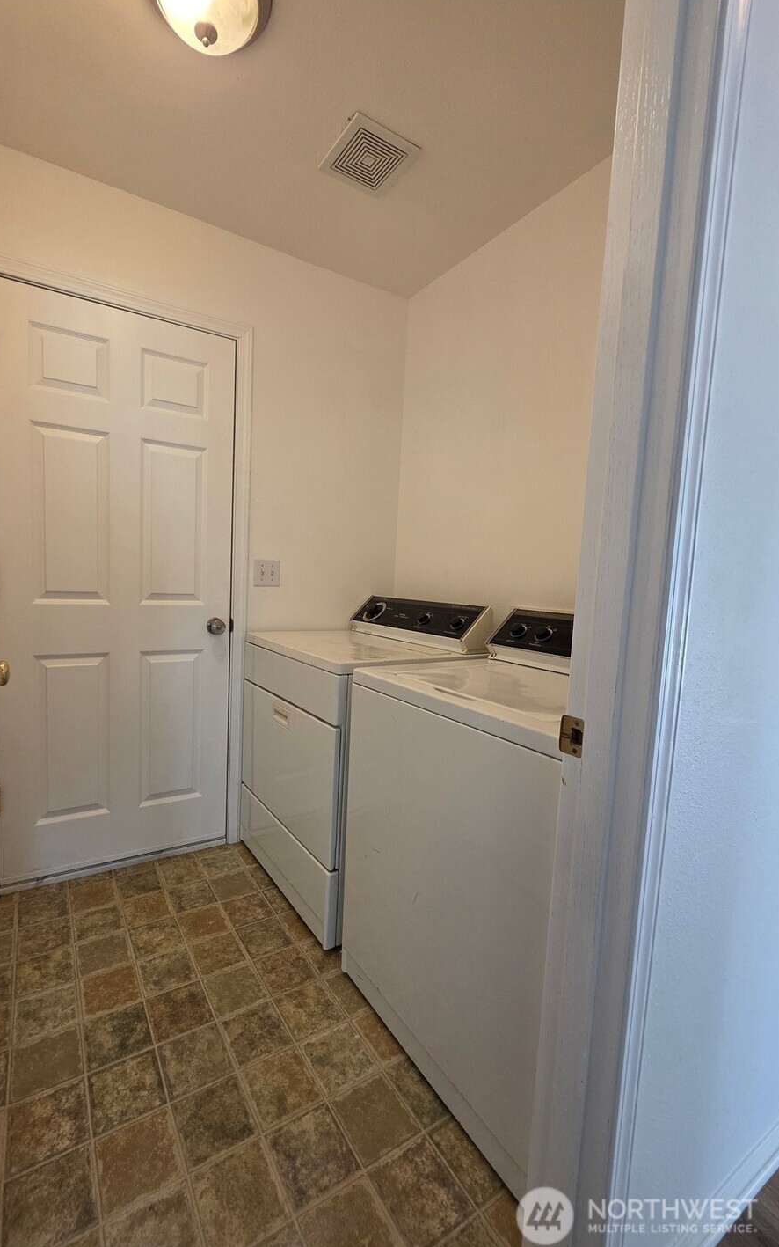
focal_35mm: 14
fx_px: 475
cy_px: 623
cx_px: 310
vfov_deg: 105.3
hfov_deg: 77.7
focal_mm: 2.2
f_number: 1.9
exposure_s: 1/120
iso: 250
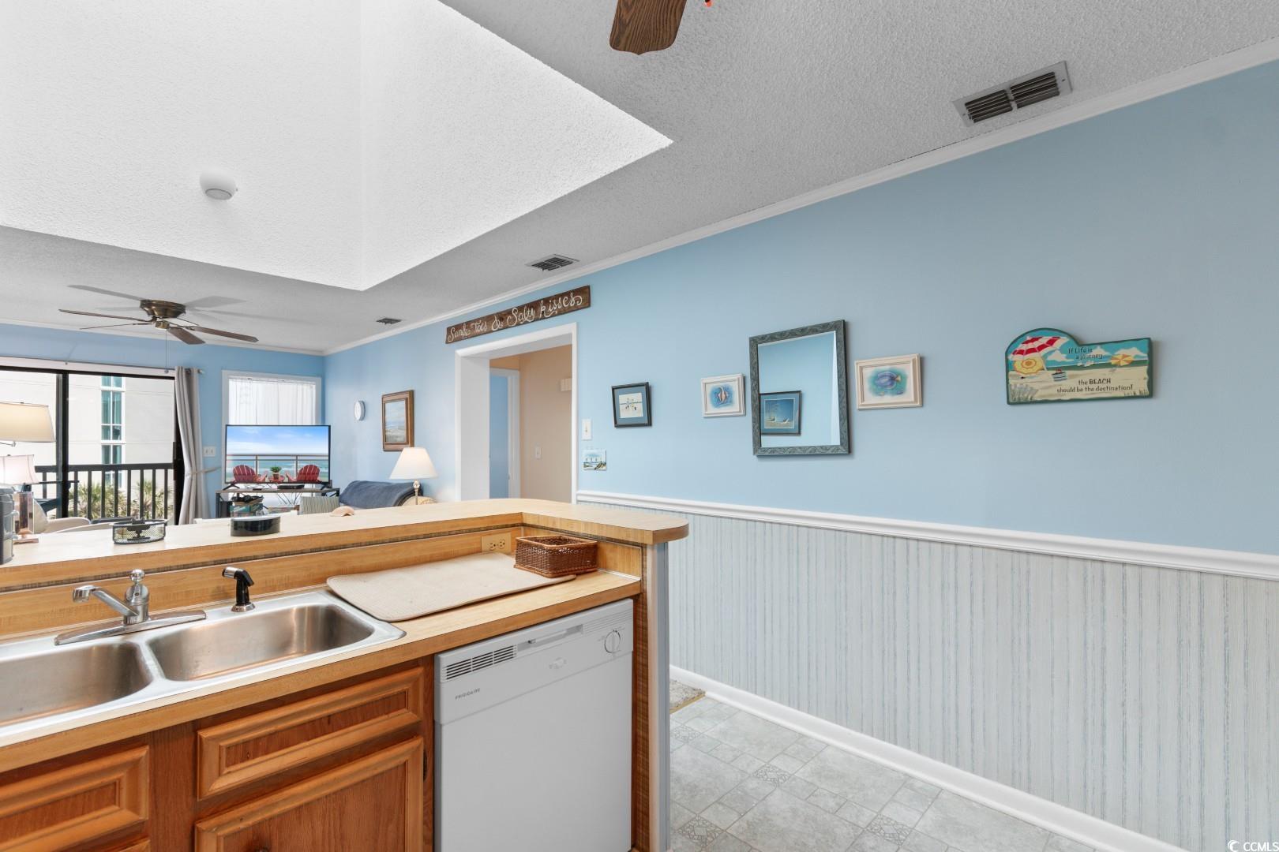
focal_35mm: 15
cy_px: 426
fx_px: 533
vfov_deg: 77.3
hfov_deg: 100.4
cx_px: 640
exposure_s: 1/2
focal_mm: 10
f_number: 4.5
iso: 100
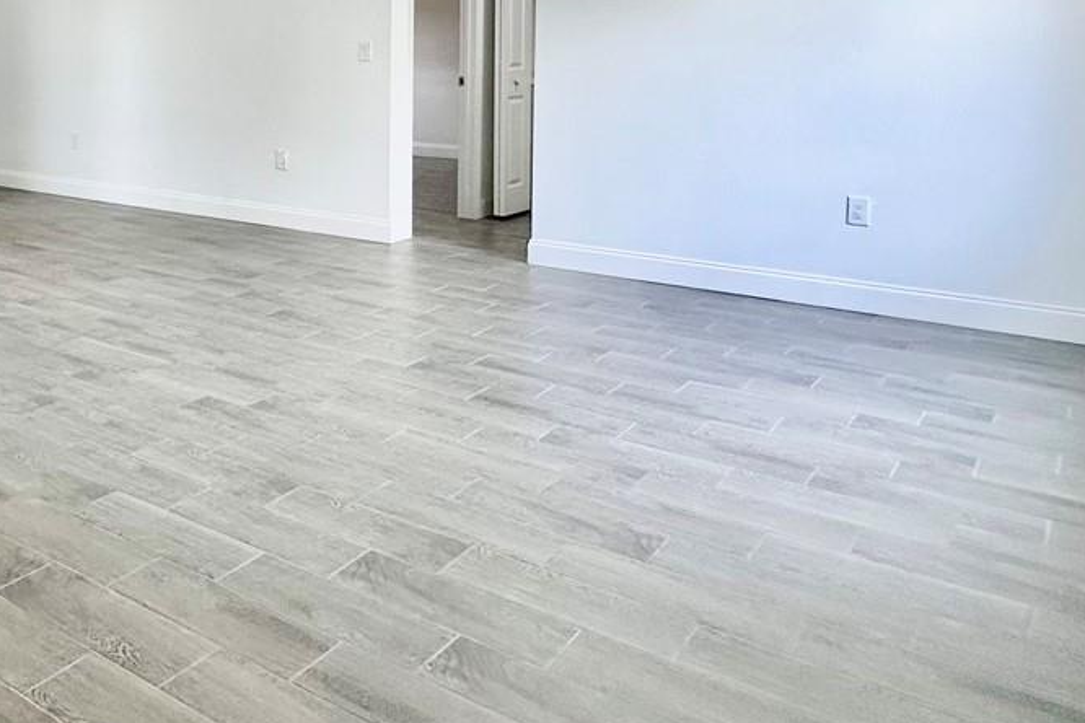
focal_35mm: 35
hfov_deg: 50.2
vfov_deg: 36.1
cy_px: 104
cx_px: 174
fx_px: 1055
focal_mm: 2.22
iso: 125
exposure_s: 1/120
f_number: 2.2
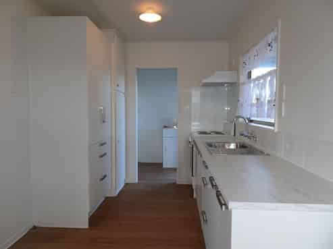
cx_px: 166
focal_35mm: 24
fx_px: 231
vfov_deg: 56.8
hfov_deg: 71.6
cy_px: 124
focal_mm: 4.1
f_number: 3.5
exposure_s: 1/40
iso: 80
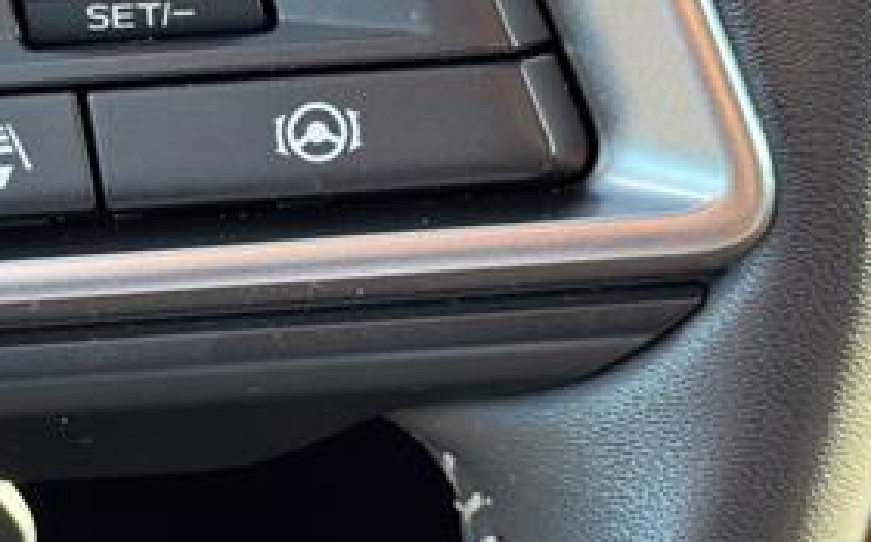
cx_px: 68
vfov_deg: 11.2
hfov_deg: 17.7
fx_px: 2751
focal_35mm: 116
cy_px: 115
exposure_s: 1/60
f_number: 1.78
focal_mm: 6.76
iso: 100
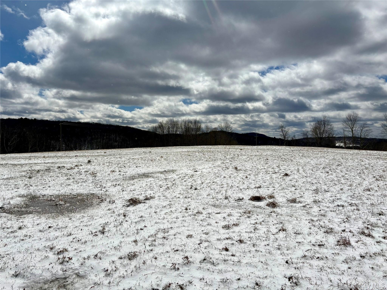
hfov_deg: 67.3
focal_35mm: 26
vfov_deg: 53.1
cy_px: 145
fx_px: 291
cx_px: 194
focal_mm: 5.96
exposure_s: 1/14493
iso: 32
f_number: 1.6
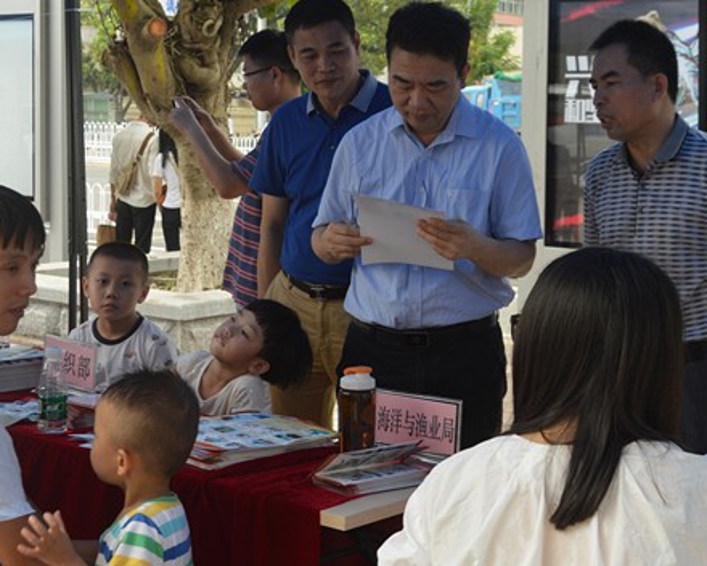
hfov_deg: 29.6
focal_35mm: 64
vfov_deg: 23.9
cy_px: 221
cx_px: 424
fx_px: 1336
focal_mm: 25
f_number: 5.6
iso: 160
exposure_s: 1/125
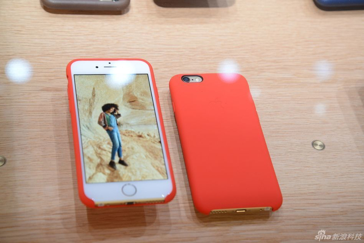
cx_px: 182
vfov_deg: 16.1
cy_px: 122
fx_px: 860
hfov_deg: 23.9
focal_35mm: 85
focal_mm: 85
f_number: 8
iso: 1250
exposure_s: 1/60
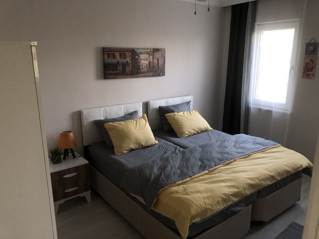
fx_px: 258
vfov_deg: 49.7
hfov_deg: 63.4
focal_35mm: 28
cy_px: 120
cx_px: 160
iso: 40
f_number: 1.8
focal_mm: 4
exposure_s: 1/20
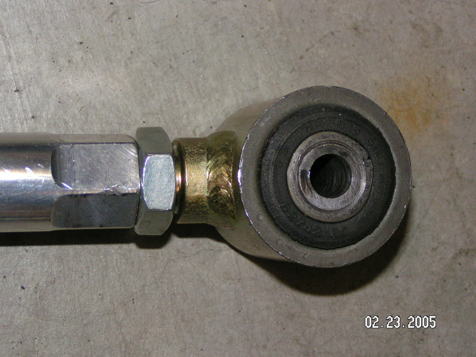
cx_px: 238
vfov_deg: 14.9
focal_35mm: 99
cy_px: 178
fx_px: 1361
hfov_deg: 19.8
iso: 200
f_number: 3.5
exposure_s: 1/100
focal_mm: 15.2
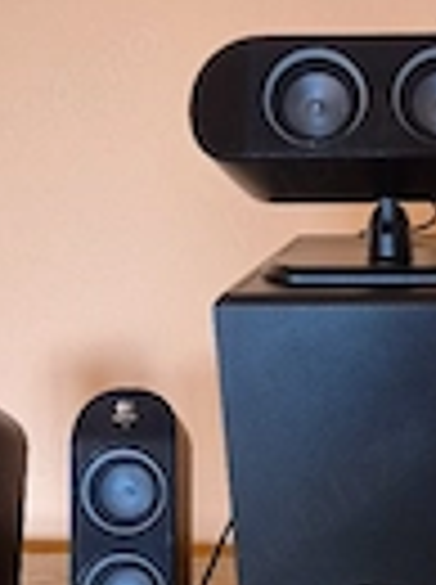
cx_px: 454
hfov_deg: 19.9
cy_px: 536
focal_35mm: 71
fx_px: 1196
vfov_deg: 26.5
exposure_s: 1/100
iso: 640
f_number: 1.8
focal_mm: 5.4
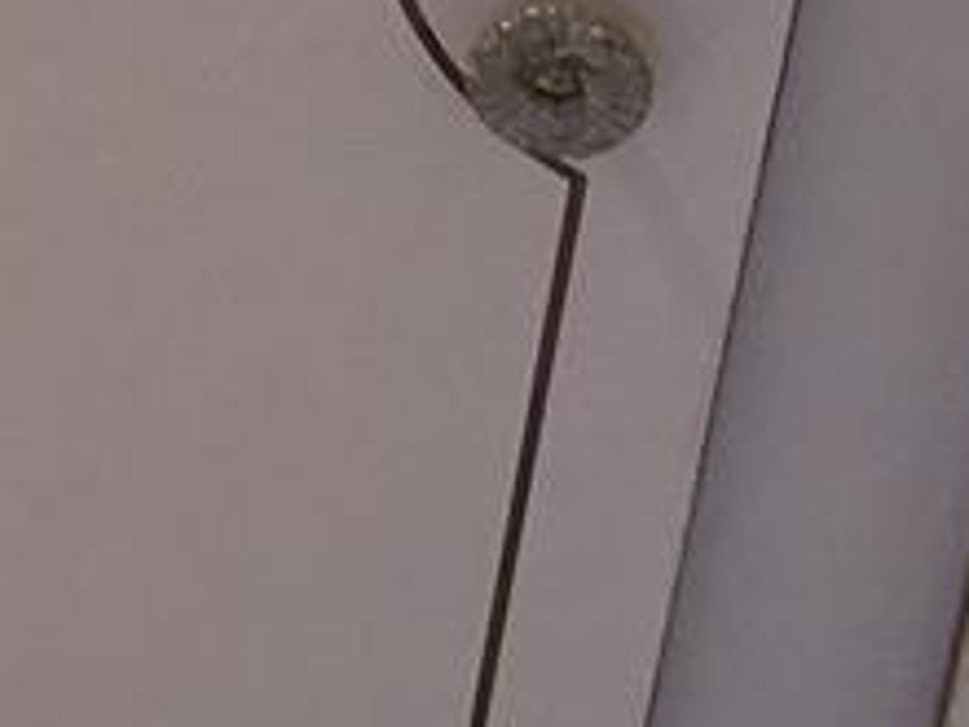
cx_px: -1313
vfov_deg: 6.9
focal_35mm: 211
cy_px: -401
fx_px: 5906
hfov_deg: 8.6
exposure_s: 1/60
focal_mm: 4.15
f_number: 2.2
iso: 25
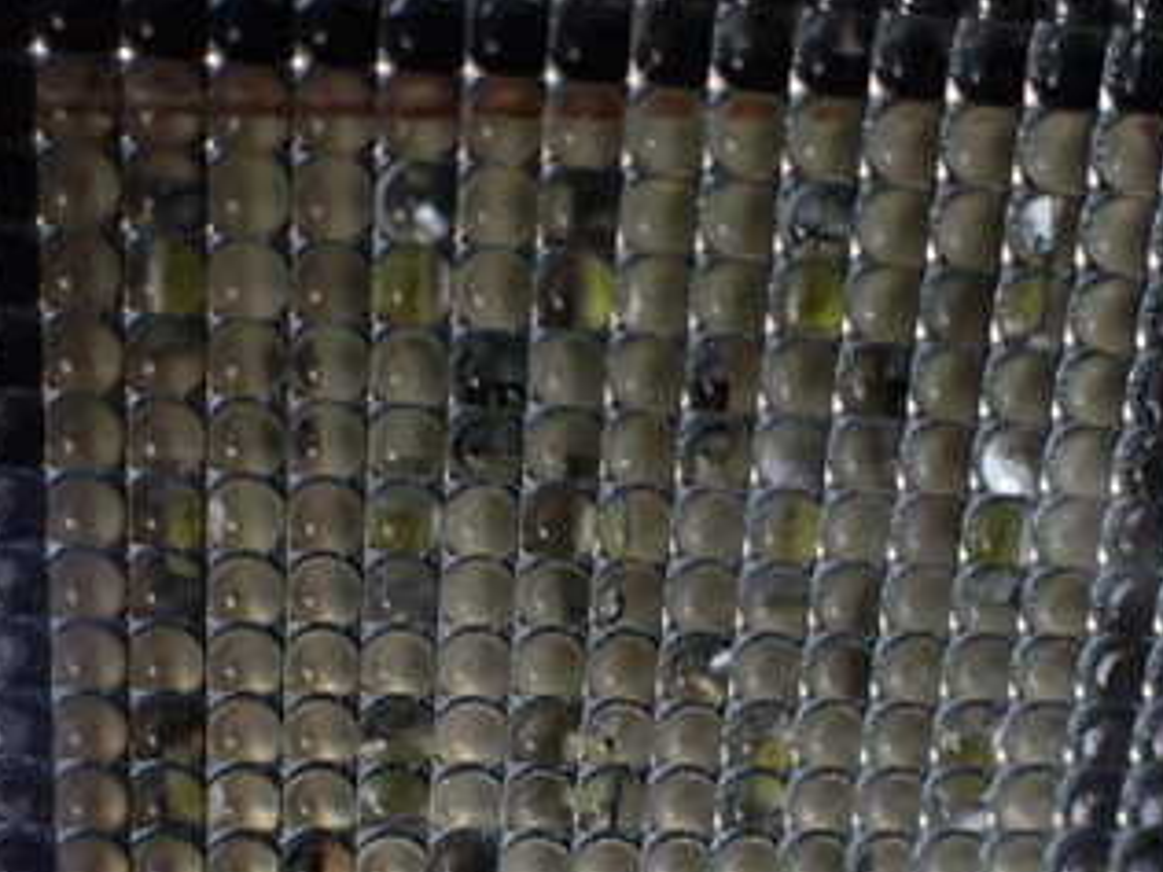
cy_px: 640
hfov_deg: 33.8
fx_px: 1915
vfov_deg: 25.4
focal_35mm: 57
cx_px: 552
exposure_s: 1/60
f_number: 2.3
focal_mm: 5.4
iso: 800
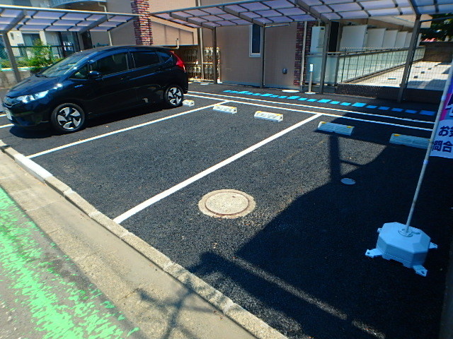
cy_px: 170
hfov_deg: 79.0
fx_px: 275
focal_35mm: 21
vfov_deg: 63.4
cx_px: 226
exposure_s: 1/800
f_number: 3.5
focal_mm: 3.7
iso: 125
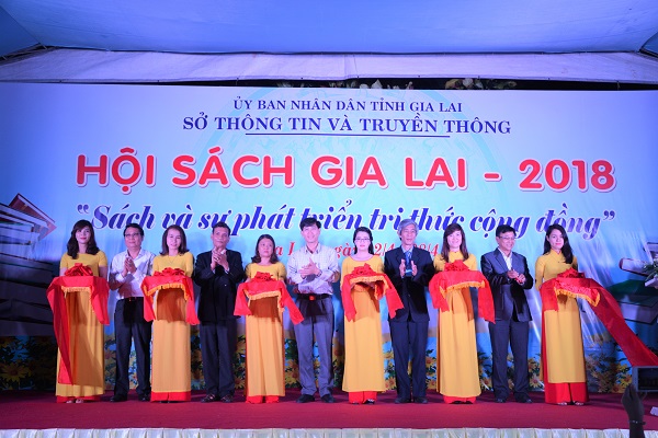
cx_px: 329
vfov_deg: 34.2
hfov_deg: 49.6
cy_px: 219
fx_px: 713
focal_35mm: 39
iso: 400
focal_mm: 26
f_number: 5
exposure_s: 1/100
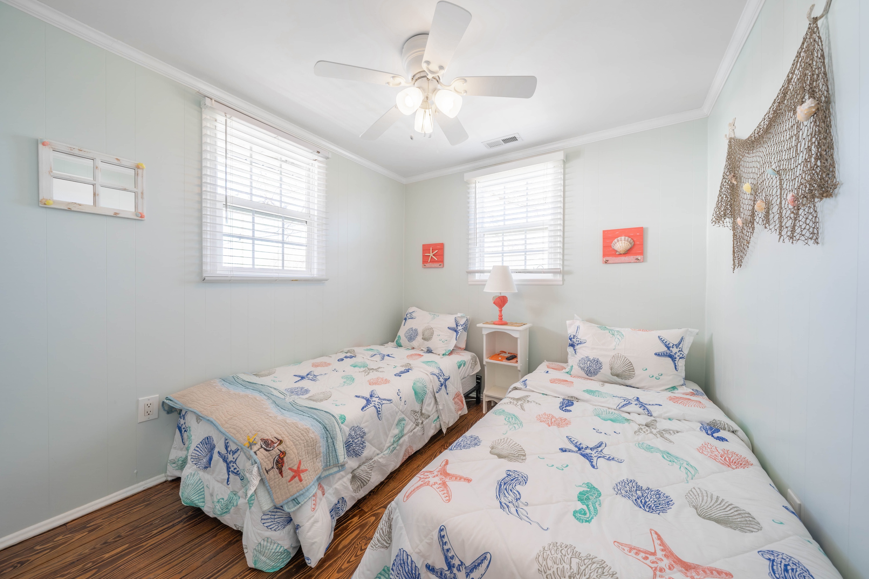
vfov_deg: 90.0
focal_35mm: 12
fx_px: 290
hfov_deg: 112.6
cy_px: 290
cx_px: 434
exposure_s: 1/100
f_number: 8
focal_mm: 12
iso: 640
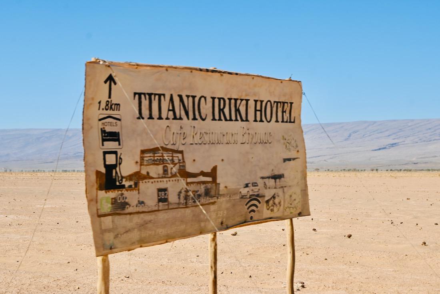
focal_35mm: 62
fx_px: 752
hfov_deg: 32.6
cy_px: 147
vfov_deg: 22.1
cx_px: 220
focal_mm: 41
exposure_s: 1/500
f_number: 8
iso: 100
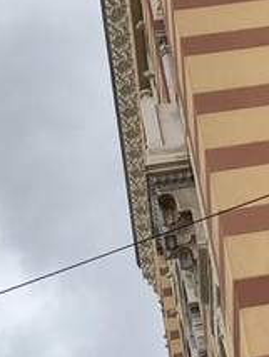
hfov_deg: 15.0
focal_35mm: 97
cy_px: 123
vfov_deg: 20.2
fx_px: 1003
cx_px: 266
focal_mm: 4.25
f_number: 1.8
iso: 25
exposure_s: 1/397
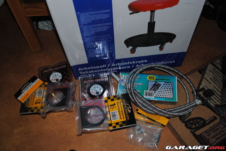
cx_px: 113
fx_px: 226
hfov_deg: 53.1
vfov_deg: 36.9
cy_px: 76
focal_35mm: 36
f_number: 4
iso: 200
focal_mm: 24
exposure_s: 1/60
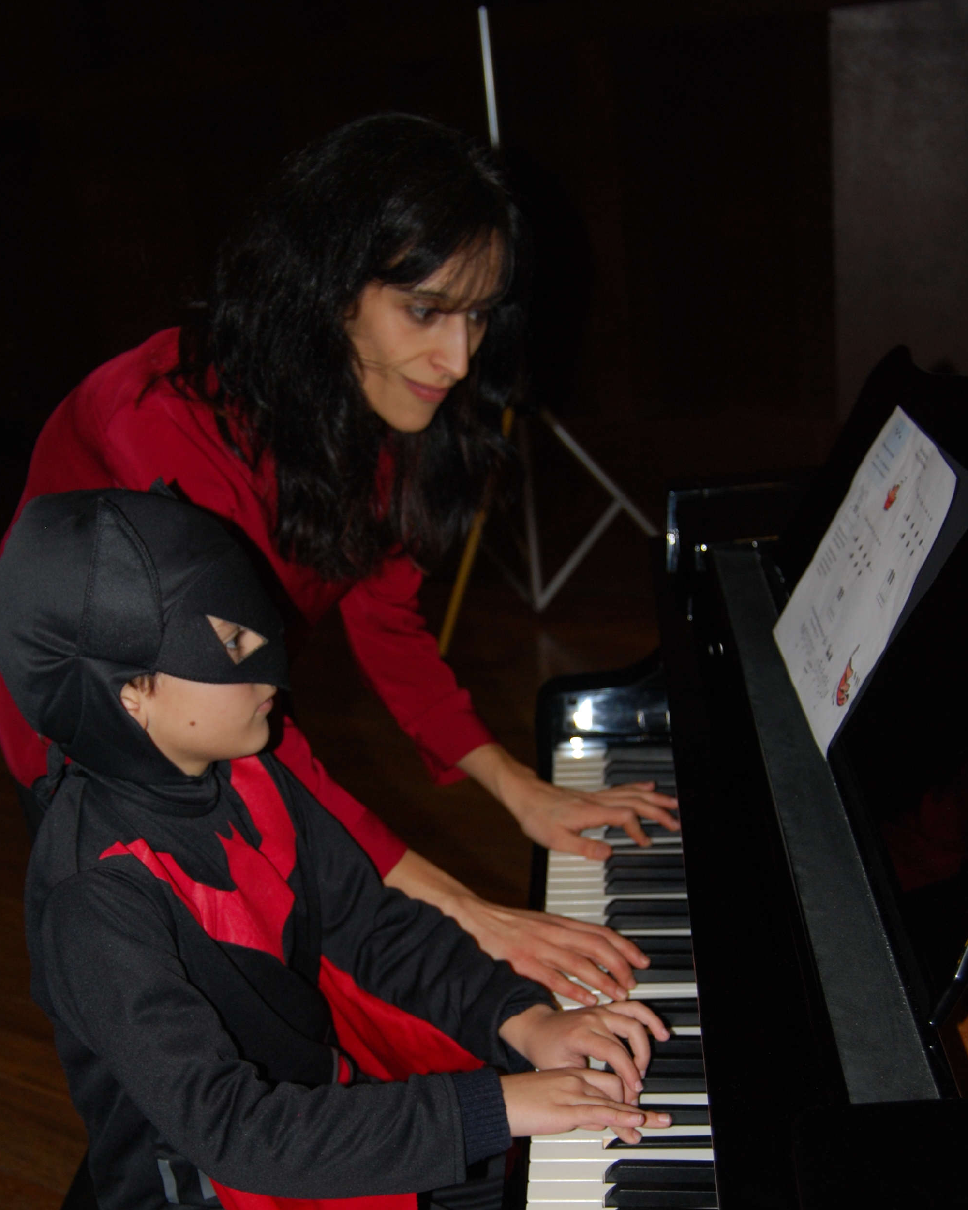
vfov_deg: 38.1
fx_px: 1719
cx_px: 392
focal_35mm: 48
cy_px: 855
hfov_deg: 31.4
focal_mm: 22
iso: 200
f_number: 3.8
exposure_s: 1/60
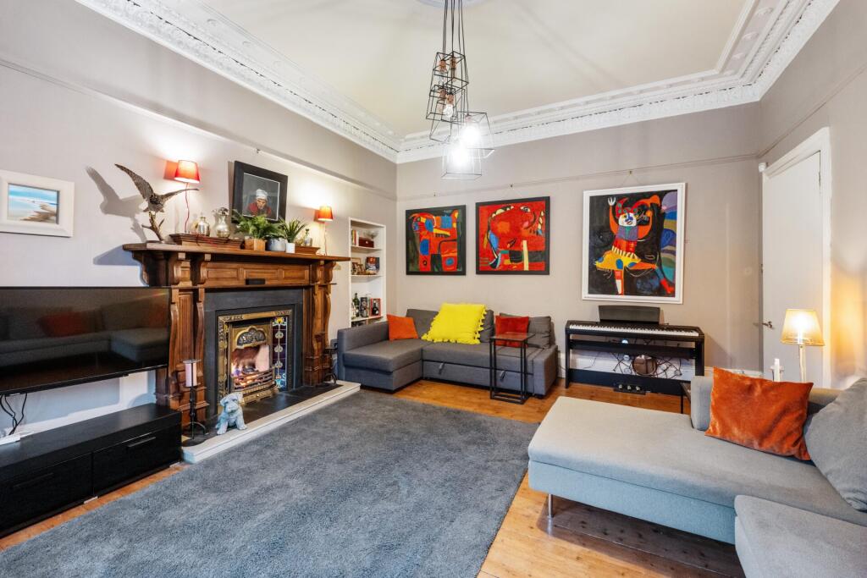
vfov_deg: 81.2
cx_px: 434
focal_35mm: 14
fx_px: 337
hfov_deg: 104.2
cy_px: 289
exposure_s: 1/5
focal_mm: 14
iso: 1600
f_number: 8
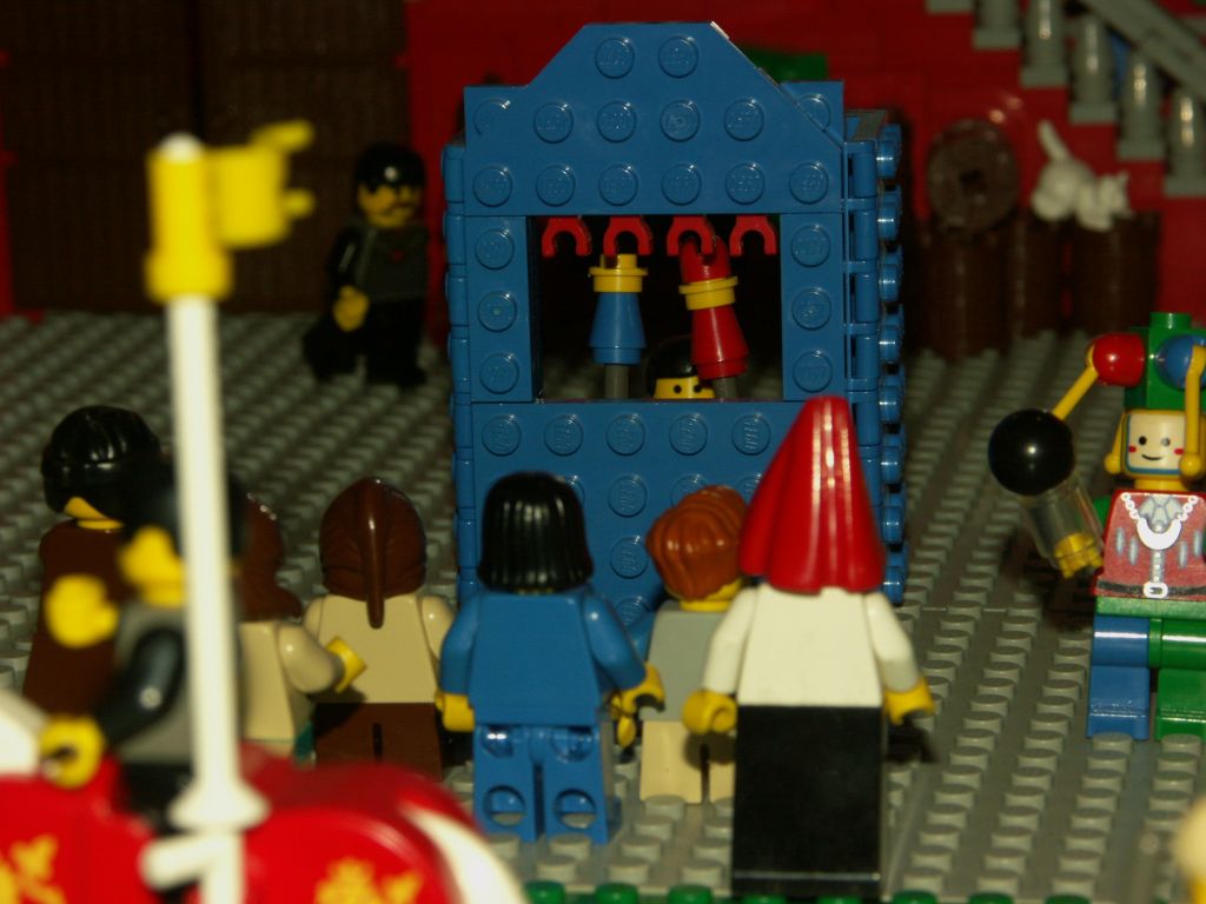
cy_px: 452
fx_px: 5017
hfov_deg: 13.7
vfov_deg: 10.3
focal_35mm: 144
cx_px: 603
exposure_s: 1/125
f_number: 6.3
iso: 200
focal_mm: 36.71
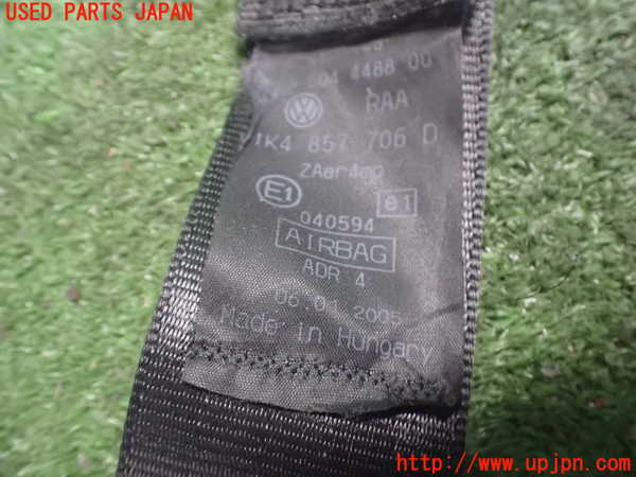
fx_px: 551
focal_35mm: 30
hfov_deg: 60.0
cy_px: 238
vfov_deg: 46.8
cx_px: 318
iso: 1600
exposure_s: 1/30
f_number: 2.3
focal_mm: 5.4
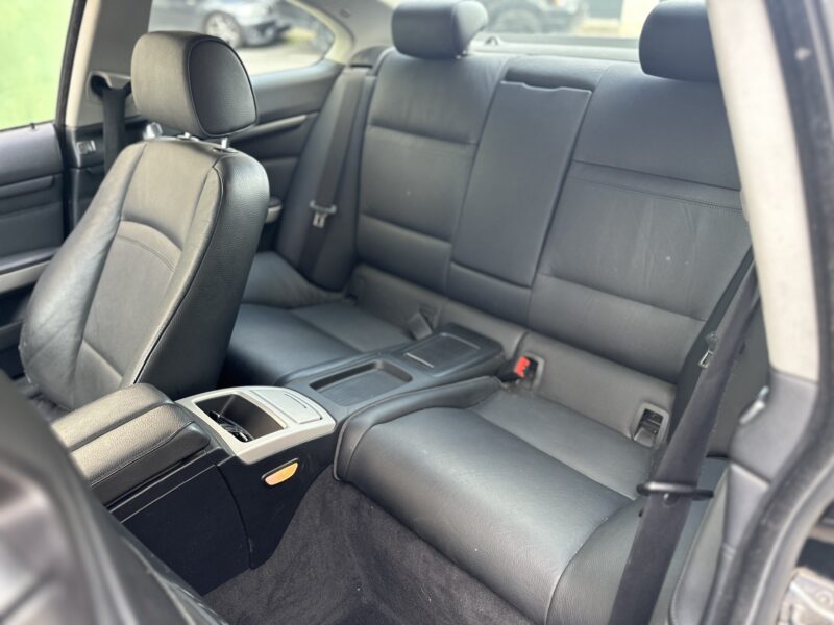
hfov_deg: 71.6
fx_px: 578
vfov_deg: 56.8
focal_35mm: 24
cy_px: 312
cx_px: 417
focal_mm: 6.86
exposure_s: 1/116
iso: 250
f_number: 1.78
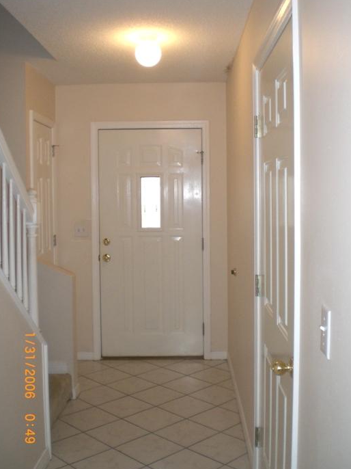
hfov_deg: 36.8
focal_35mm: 39
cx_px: 173
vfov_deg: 47.9
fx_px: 528
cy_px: 232
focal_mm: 6.3
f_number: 3.1
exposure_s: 1/60
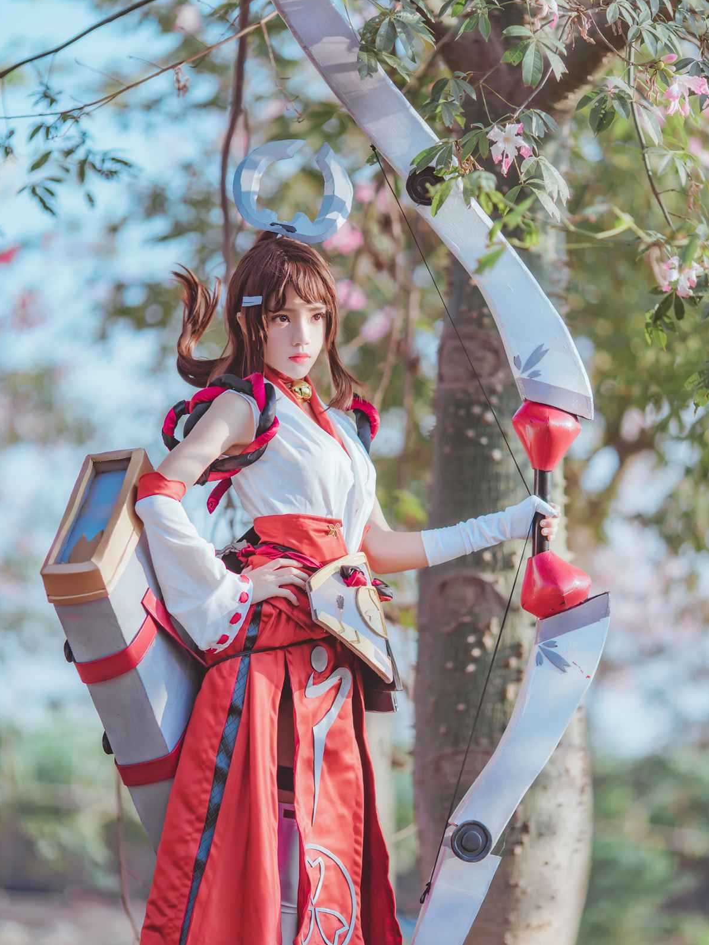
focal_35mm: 147
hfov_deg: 10.1
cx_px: 354
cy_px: 472
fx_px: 4014
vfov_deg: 13.4
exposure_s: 1/1250
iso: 160
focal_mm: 135
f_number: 2
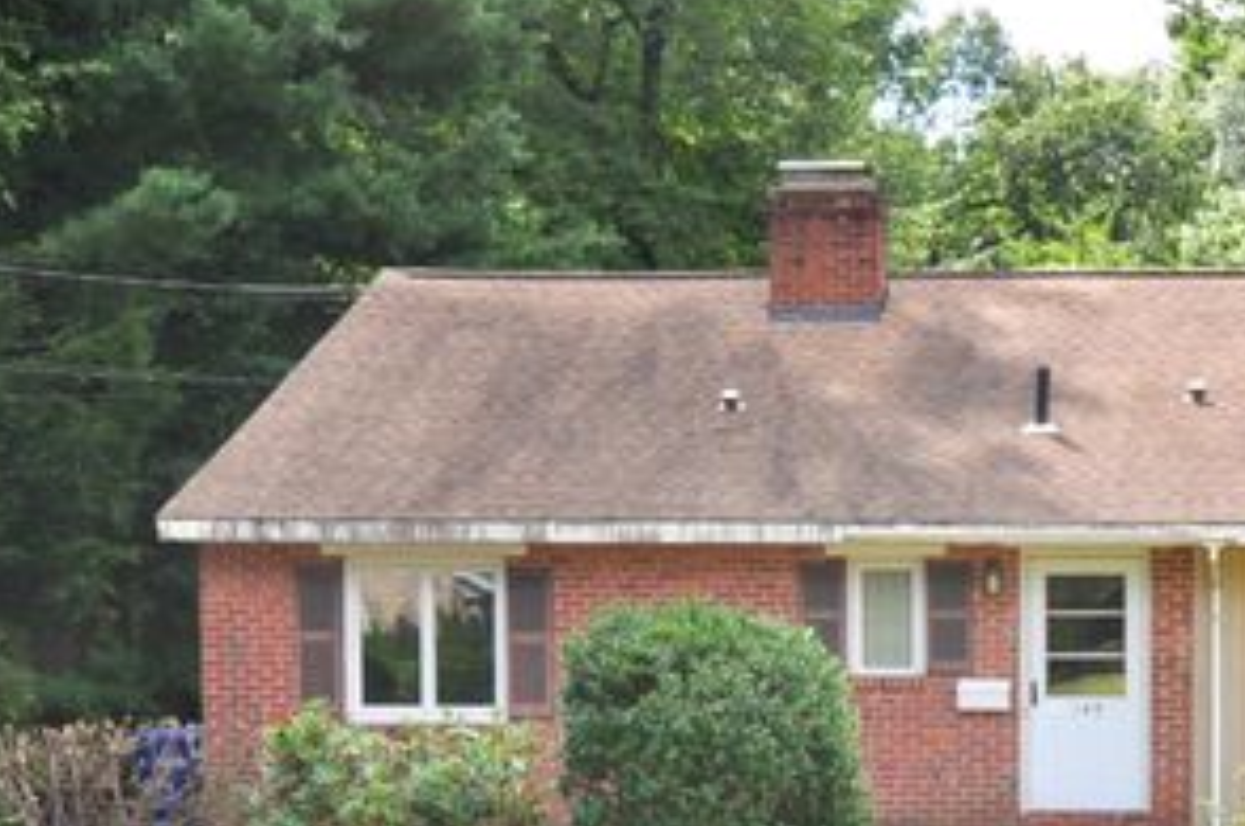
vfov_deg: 26.0
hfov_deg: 37.2
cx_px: 1038
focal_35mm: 51
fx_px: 1761
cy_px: 652
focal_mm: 20
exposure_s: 1/500
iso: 640
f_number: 8
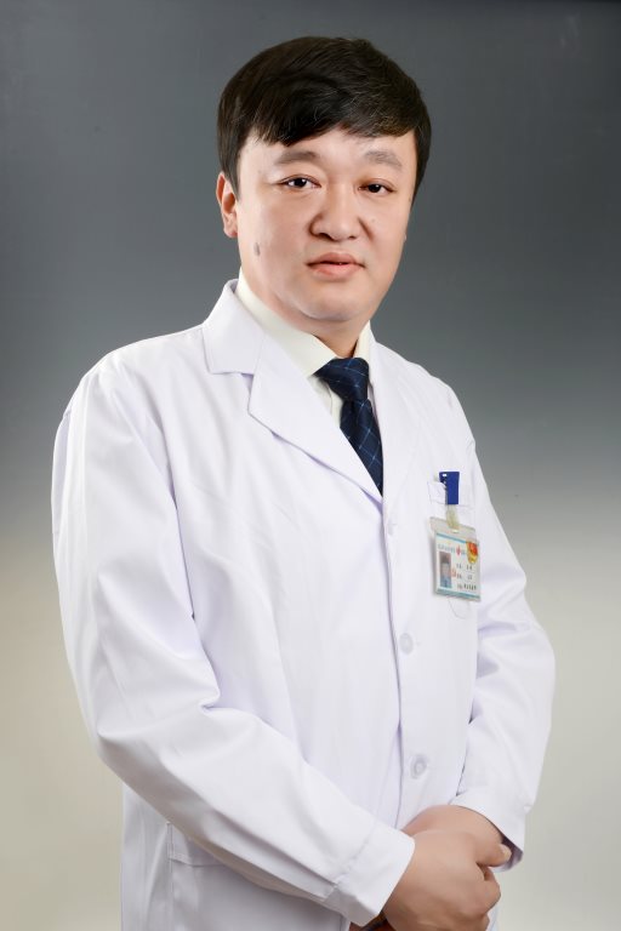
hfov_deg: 27.0
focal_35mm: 50
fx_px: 1294
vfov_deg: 39.6
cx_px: 310
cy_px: 466
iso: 100
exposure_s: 1/160
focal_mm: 50
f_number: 10
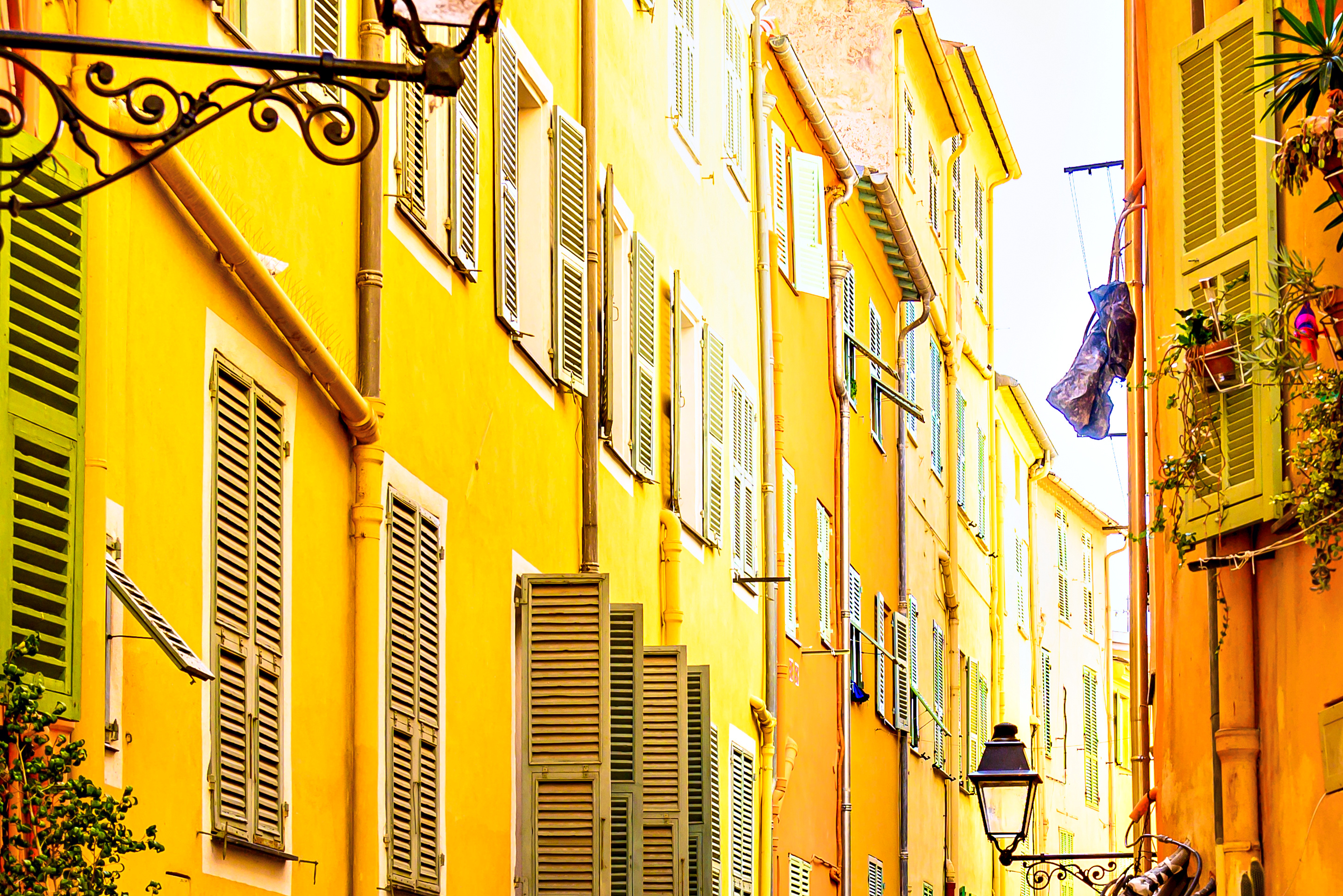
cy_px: 900
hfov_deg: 24.6
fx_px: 3060
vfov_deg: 16.3
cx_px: 940
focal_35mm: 82
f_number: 5.6
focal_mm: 40
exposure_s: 1/250
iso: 140
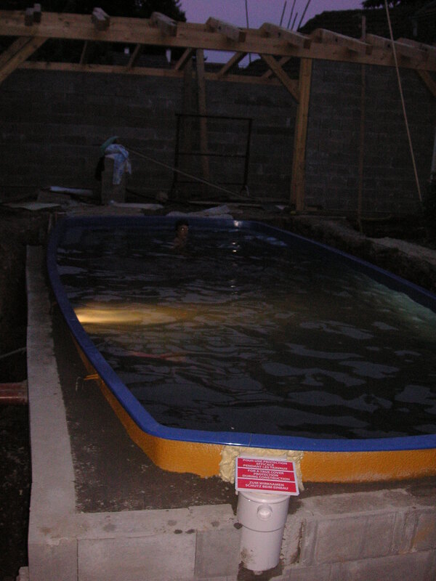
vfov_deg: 45.8
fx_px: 689
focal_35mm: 41
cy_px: 290
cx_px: 218
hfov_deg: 35.1
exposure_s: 1/45
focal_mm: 6.9
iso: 160
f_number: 3
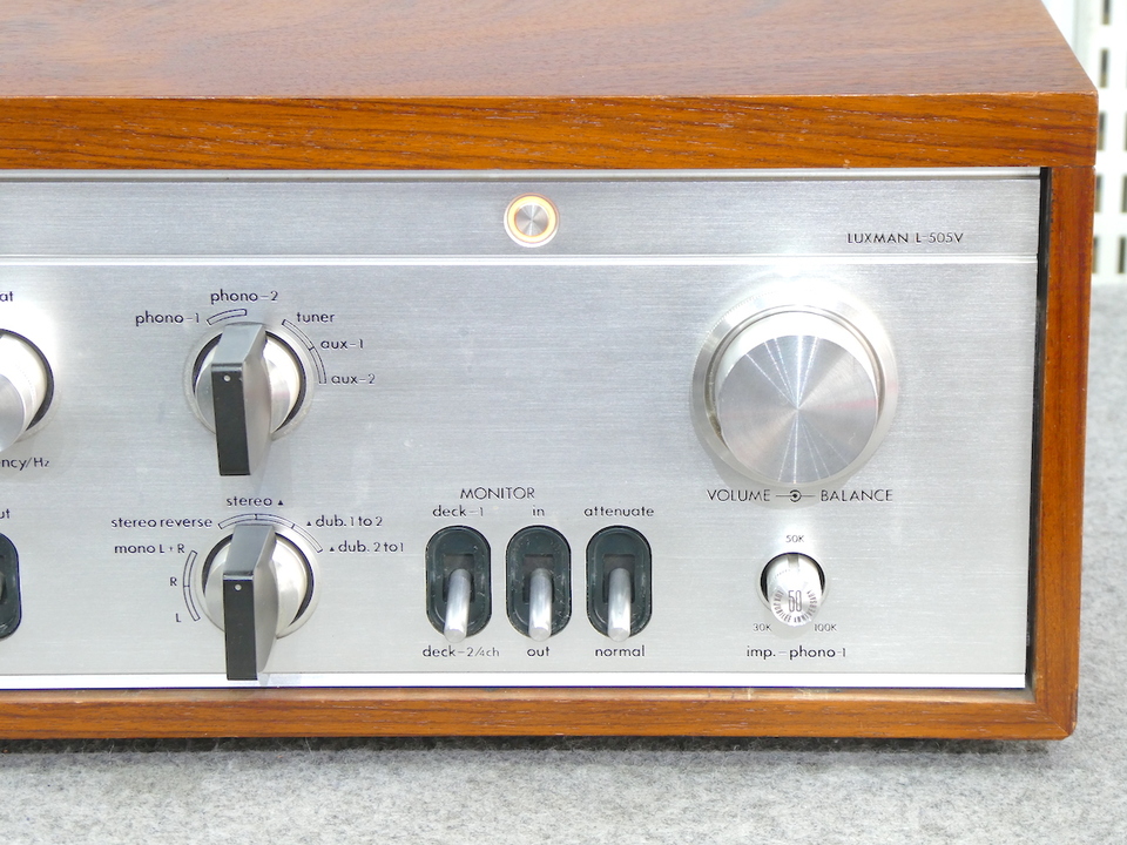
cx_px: 564
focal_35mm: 90
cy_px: 422
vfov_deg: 16.4
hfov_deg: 21.8
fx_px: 2930
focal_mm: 16.1
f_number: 4.9
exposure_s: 1/6
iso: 200
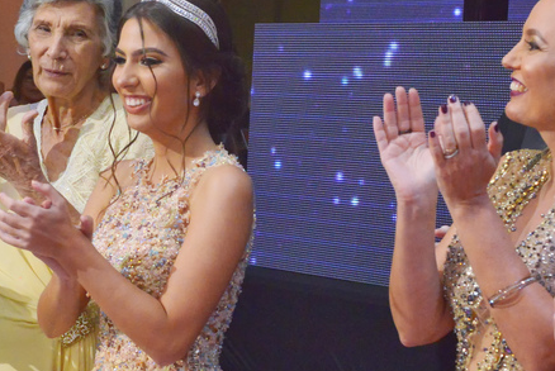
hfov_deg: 17.7
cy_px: 198
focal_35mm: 115
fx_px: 1775
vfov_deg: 11.9
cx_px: 143
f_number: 6.3
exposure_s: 1/250
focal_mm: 42
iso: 3200
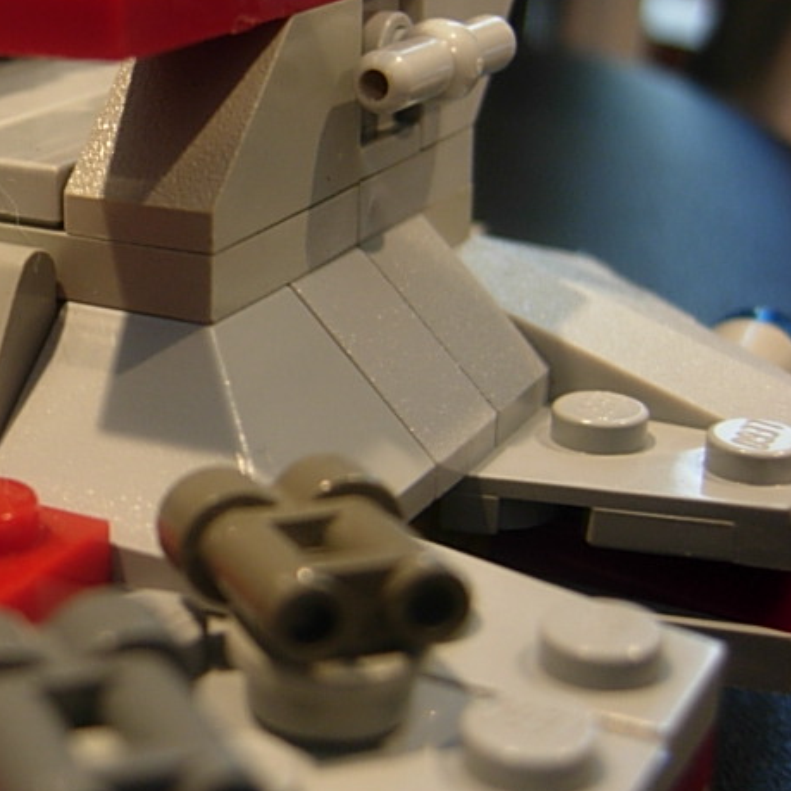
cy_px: 305
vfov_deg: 24.3
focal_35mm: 71
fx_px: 1836
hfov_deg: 22.8
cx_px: -88
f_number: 2.7
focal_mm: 7.5
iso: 84
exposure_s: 1/4
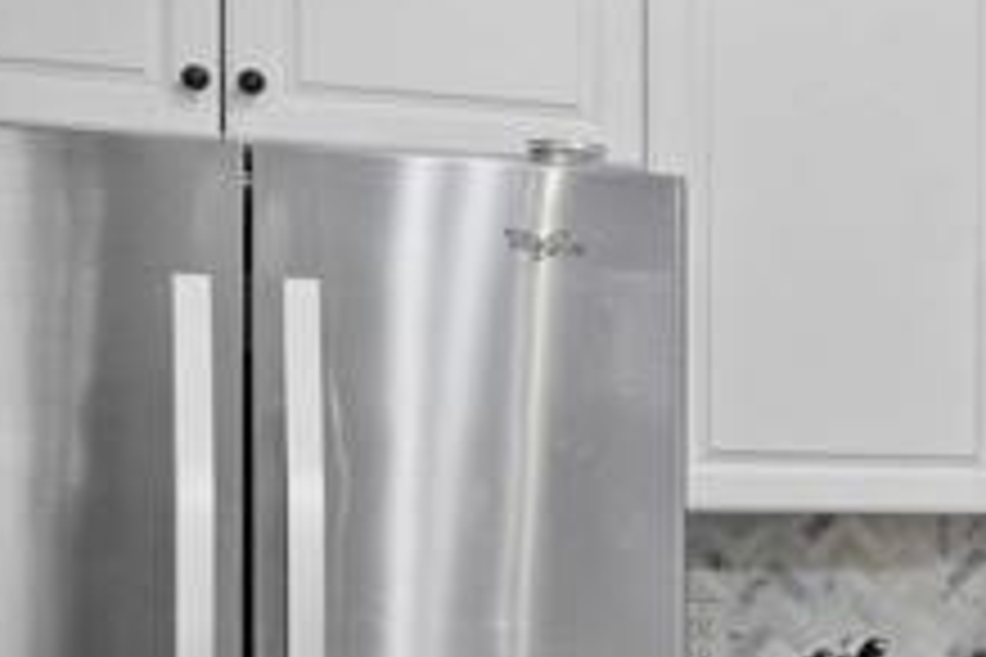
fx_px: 2540
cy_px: 574
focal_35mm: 93
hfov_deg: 17.5
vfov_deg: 14.6
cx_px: 1801
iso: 100
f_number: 8
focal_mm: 13.2
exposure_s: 1/2.5
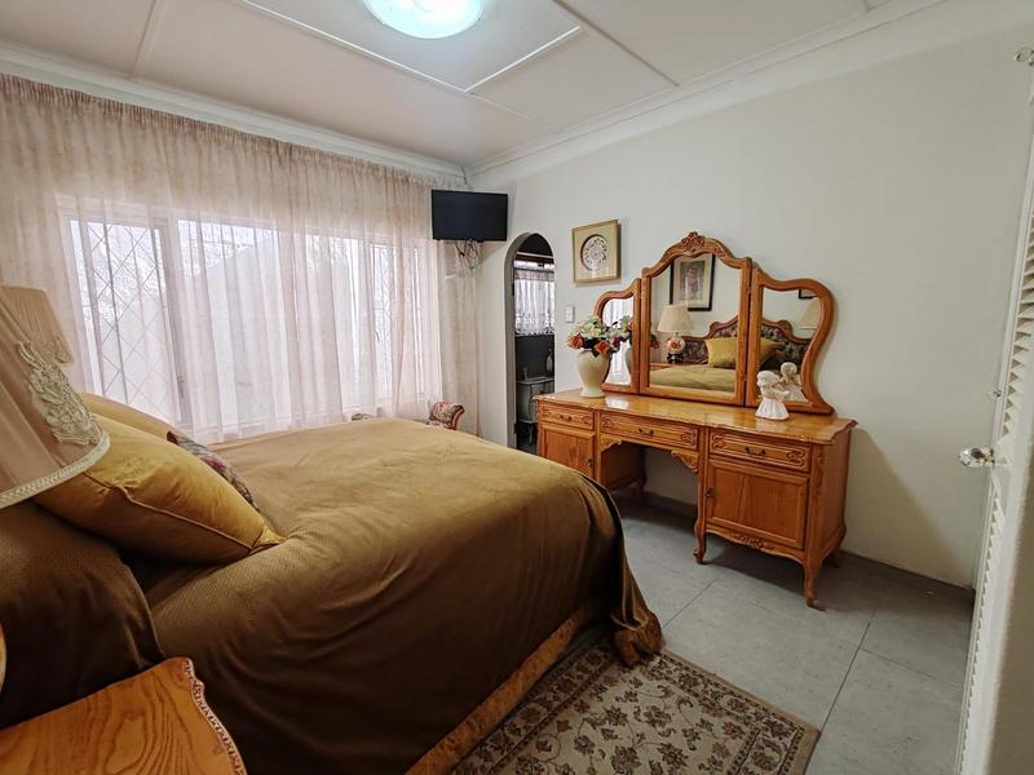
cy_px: 388
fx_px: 478
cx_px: 517
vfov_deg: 78.1
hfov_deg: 94.5
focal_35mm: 16
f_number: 2.2
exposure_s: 1/33
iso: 64
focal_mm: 1.96
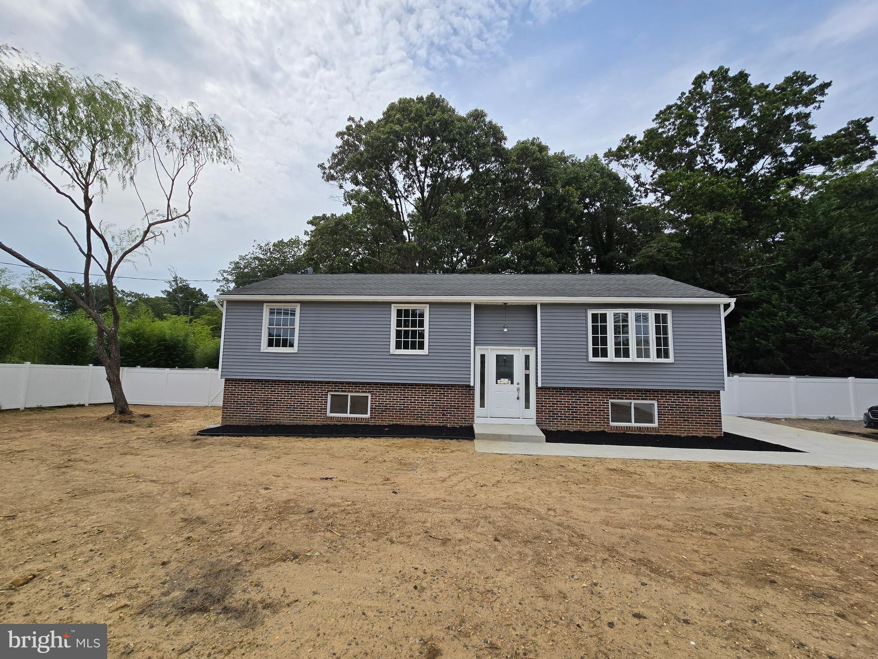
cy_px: 330
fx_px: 330
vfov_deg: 89.9
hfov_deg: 106.2
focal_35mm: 13
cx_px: 439
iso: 50
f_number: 2.2
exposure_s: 1/3300
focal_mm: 2.2
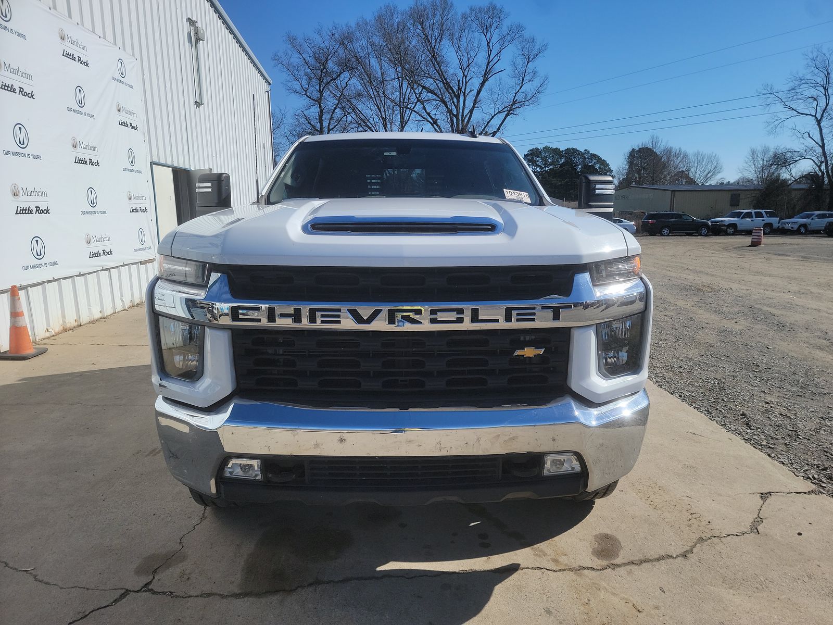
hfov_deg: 71.6
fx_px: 578
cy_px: 312
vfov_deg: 56.8
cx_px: 416
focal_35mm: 24
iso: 50
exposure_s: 1/1640
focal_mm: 6.7
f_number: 1.8
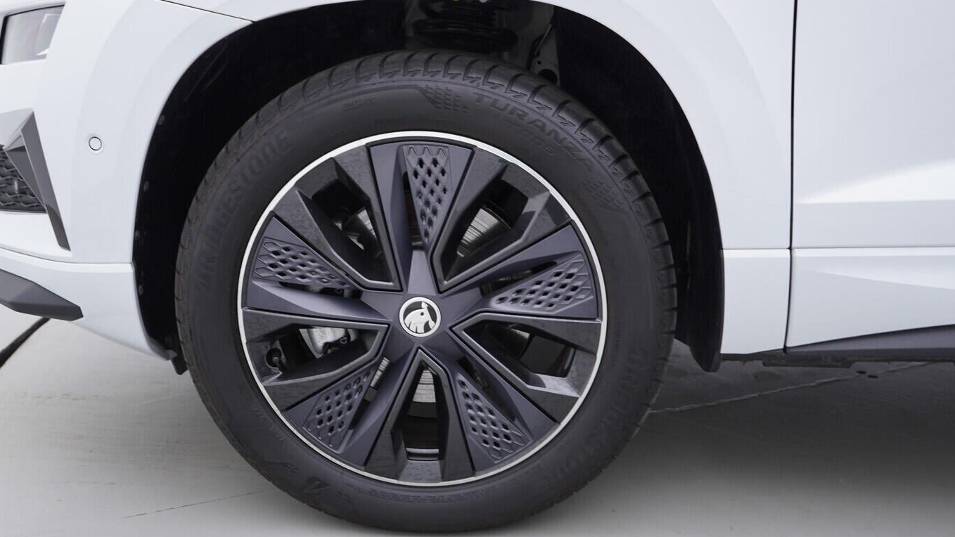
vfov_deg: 29.7
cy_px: 285
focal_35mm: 40
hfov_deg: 50.5
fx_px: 1013
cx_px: 454
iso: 125
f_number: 3.5
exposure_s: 1/60
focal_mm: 24
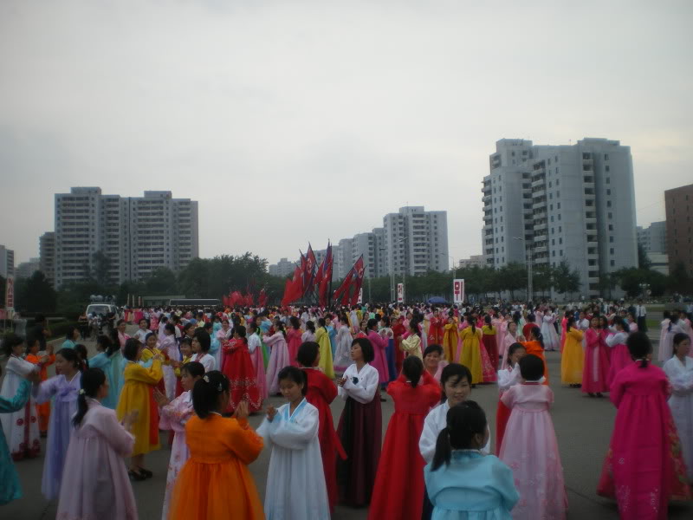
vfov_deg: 39.7
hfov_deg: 51.4
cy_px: 260
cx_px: 346
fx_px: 721
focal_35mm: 36
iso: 50
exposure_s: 1/50
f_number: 3.1
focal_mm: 6.3
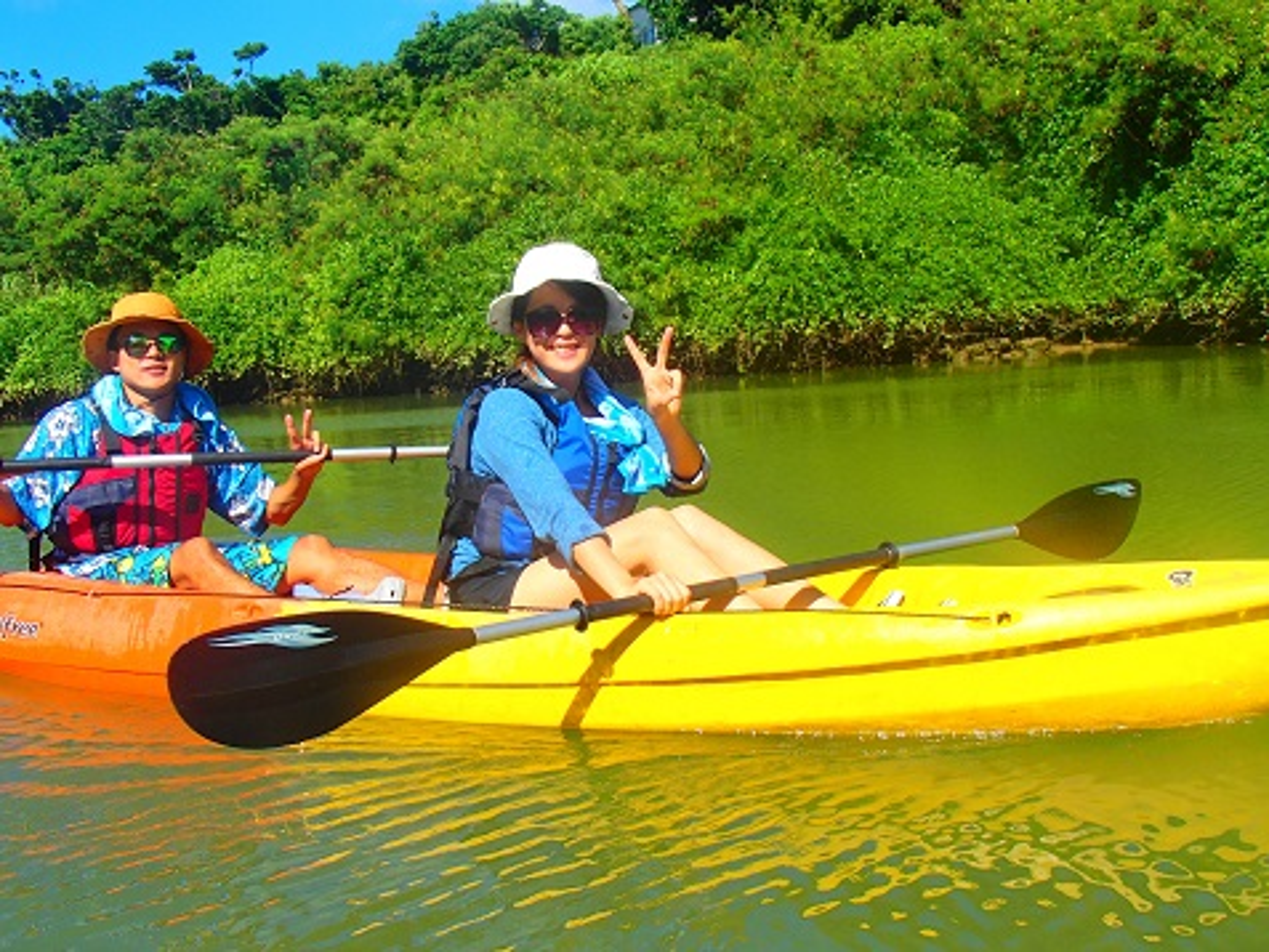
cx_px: 634
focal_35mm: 34
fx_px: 1247
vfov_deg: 41.8
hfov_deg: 53.9
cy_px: 476
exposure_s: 1/640
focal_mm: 6.07
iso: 100
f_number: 4.4
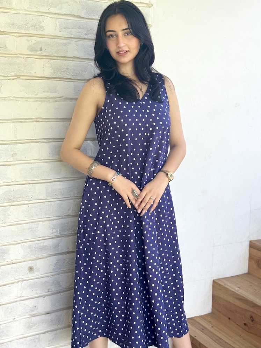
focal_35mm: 48
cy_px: 174
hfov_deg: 30.3
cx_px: 130
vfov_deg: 39.7
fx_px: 483
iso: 64
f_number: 1.78
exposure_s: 1/343
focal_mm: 6.76
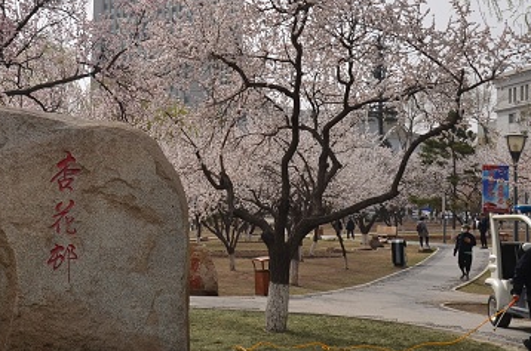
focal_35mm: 63
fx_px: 925
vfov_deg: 21.4
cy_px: 115
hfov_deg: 31.1
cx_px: 93
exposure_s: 1/250
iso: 100
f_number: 9
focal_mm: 25
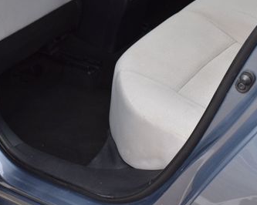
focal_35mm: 84
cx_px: 77
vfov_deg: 18.2
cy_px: 64
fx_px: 638
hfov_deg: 22.6
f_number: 5.6
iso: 400
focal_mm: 31
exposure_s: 1/125
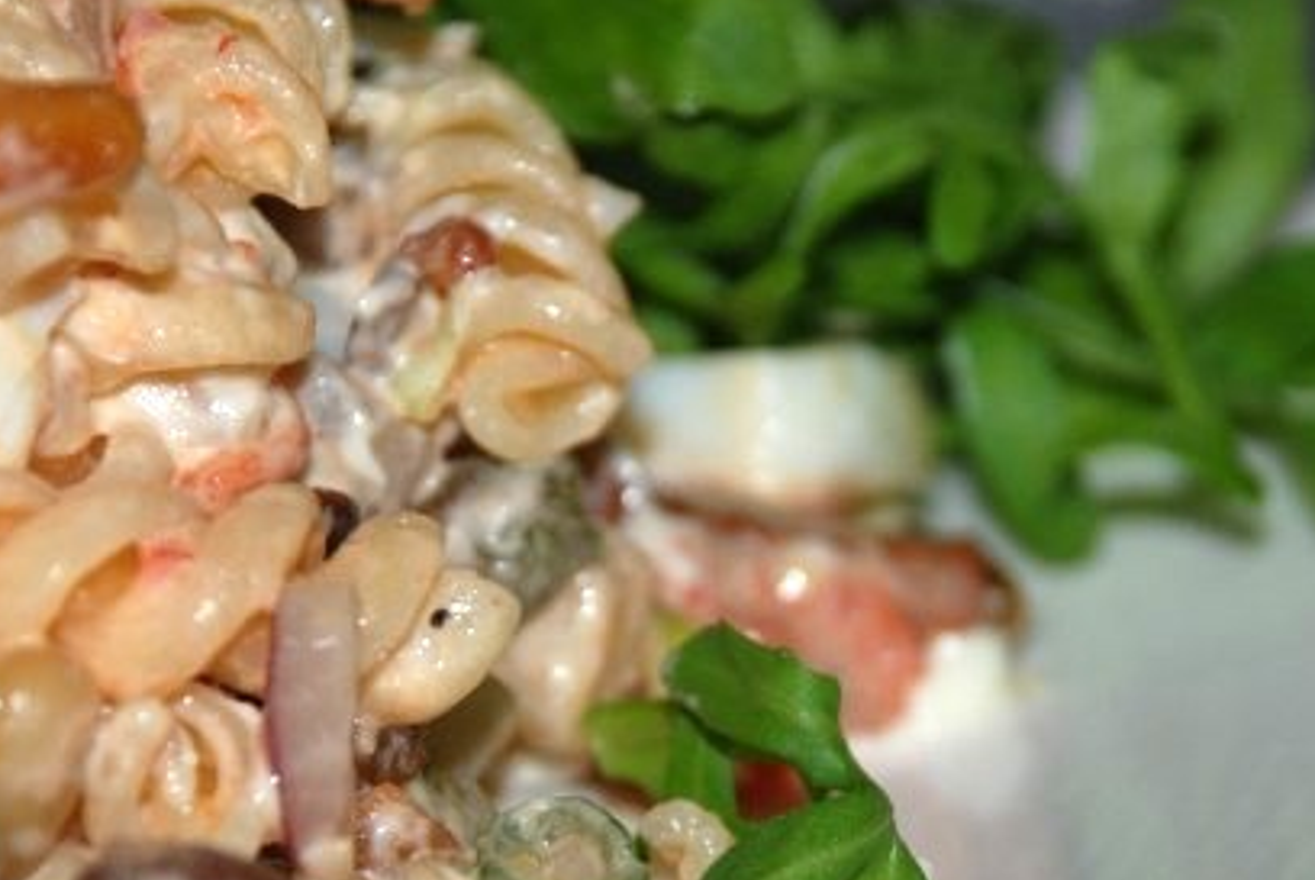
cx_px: 786
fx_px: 14516
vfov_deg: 3.5
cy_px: 648
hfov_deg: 5.2
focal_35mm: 397
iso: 200
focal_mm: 135
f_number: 5.6
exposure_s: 1/60
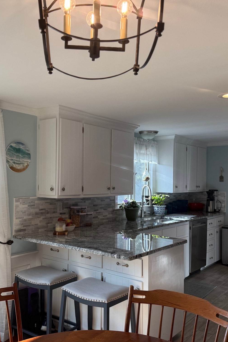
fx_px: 323
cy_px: 174
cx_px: 90
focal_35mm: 34
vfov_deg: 55.8
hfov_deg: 38.7
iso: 80
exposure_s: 1/535
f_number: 1.78
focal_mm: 6.76
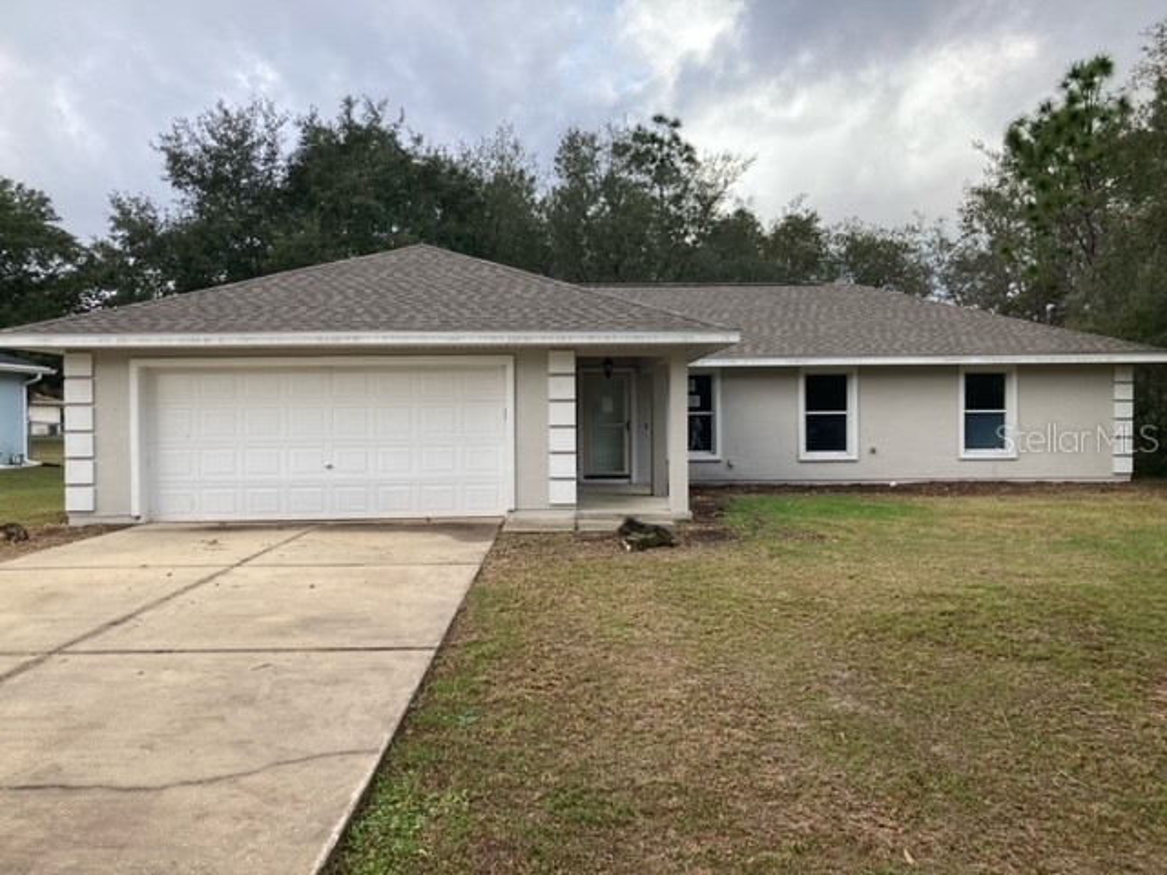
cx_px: 584
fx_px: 944
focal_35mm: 28
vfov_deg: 49.7
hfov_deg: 63.4
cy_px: 438
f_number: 1.8
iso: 20
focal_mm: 3.99
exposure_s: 1/545
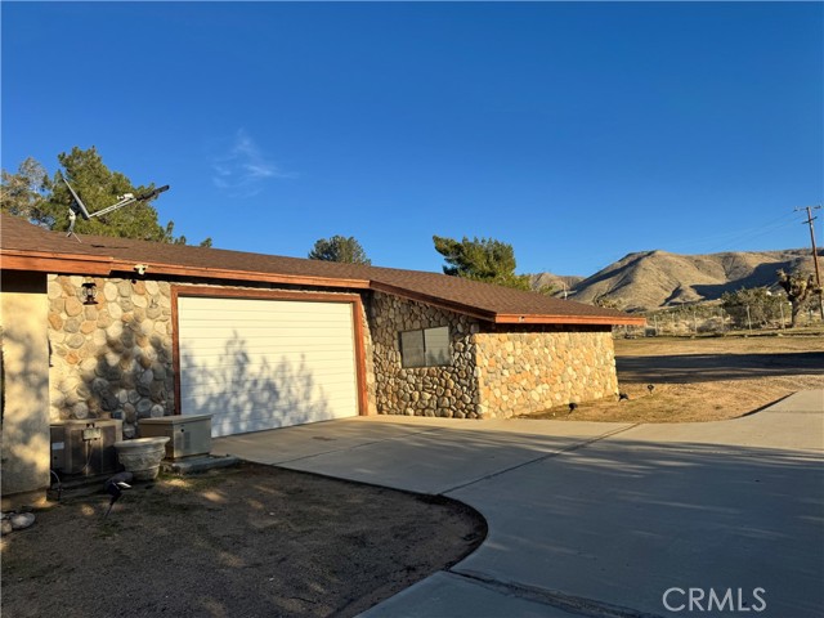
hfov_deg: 71.6
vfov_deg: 56.8
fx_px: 571
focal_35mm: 24
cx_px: 412
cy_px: 309
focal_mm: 6.76
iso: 80
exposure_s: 1/4049
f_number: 1.78
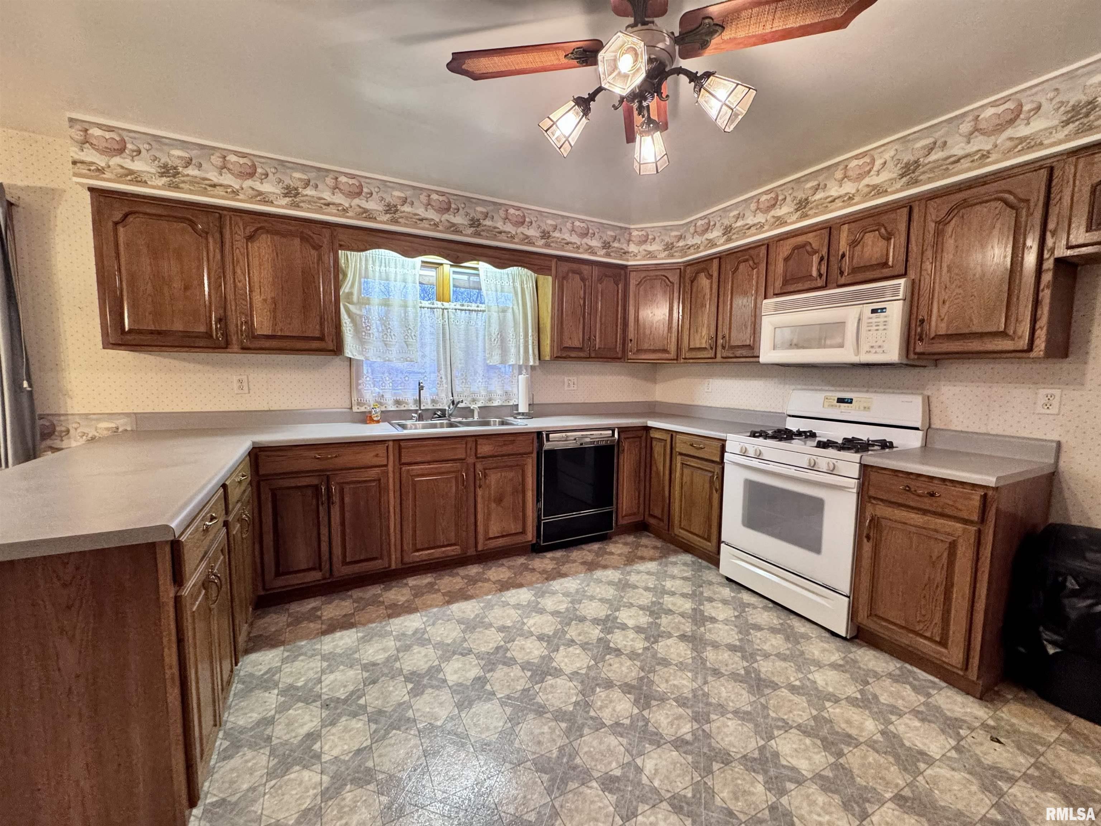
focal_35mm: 14
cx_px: 550
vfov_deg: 85.7
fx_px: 445
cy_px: 413
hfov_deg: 102.1
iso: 500
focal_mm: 2.22
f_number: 2.2
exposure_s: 1/60
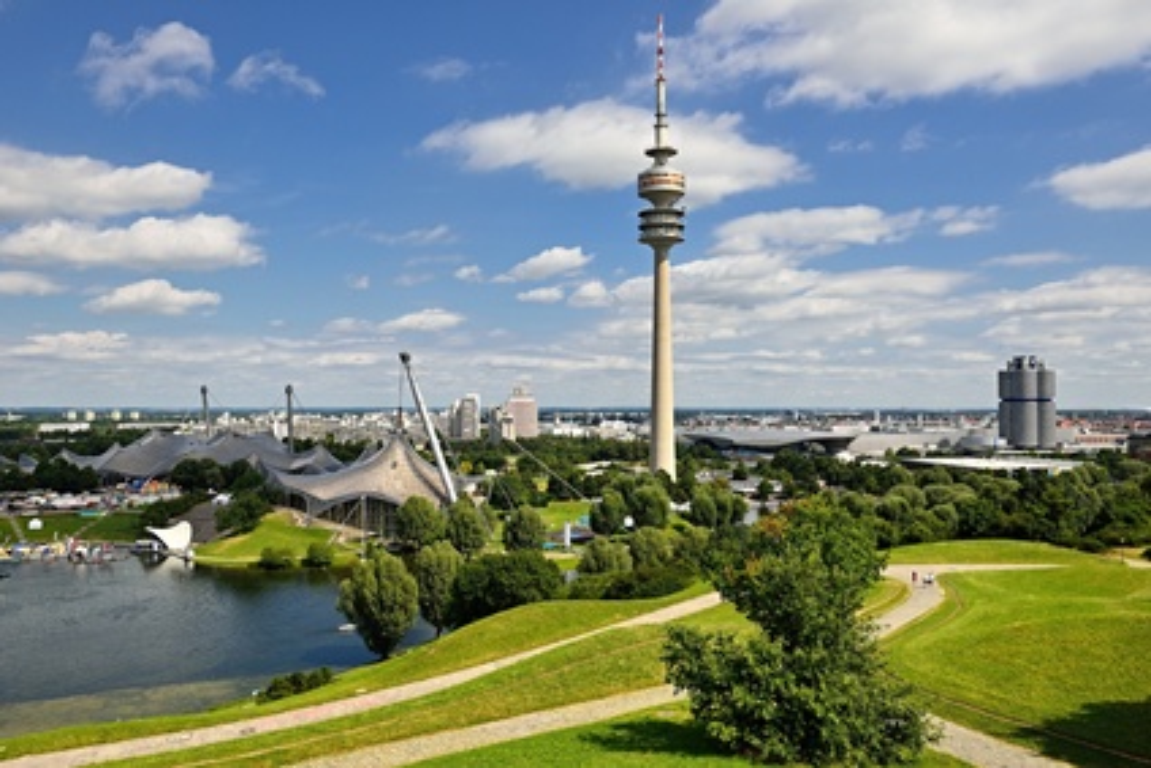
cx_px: 576
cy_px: 384
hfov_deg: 67.4
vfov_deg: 48.0
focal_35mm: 27
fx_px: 863
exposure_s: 1/250
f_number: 13
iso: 160
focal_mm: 27
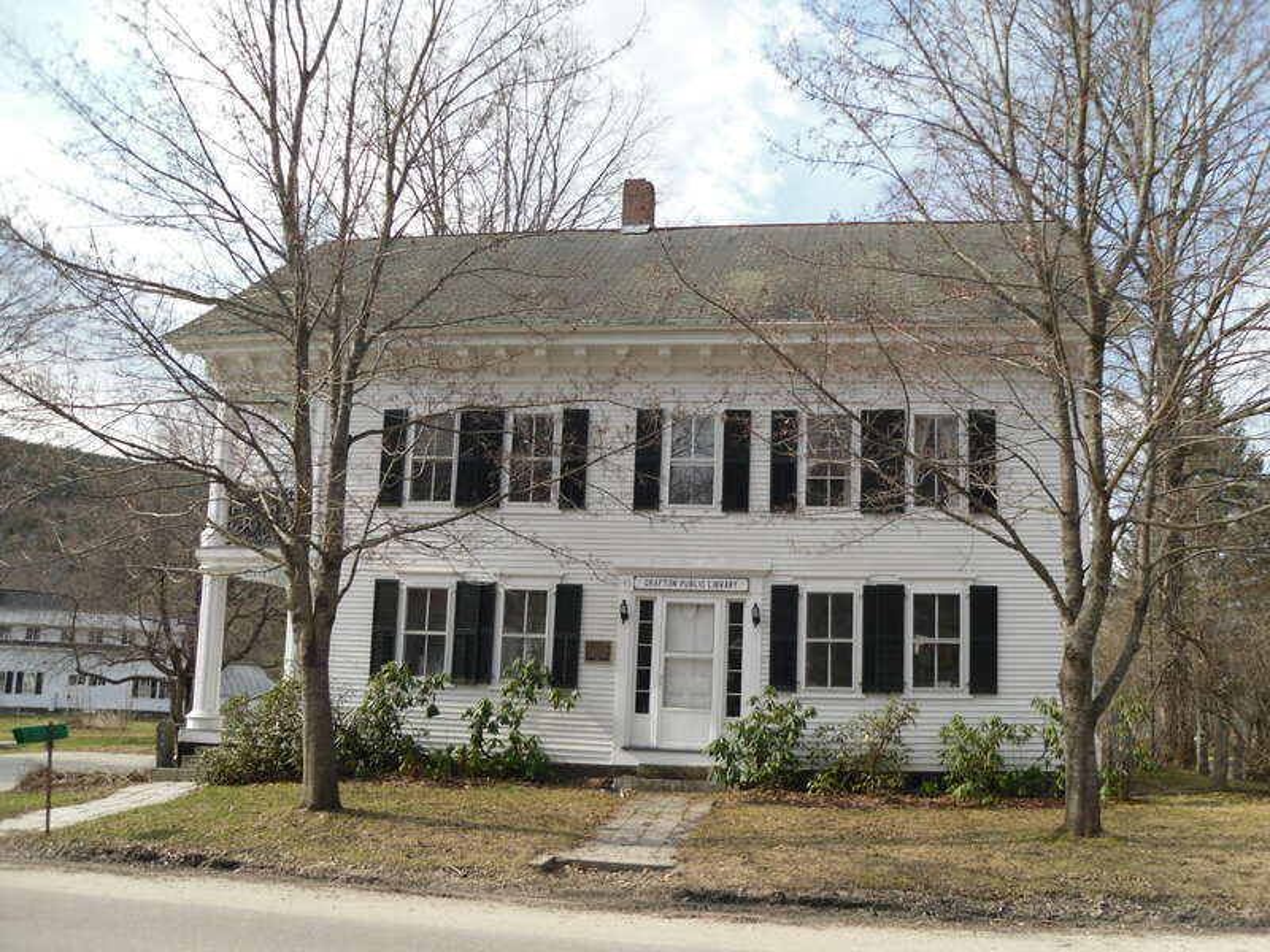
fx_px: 1247
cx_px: 635
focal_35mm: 34
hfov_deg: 54.0
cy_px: 476
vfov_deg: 41.8
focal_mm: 6
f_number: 8.1
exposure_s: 1/69
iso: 80
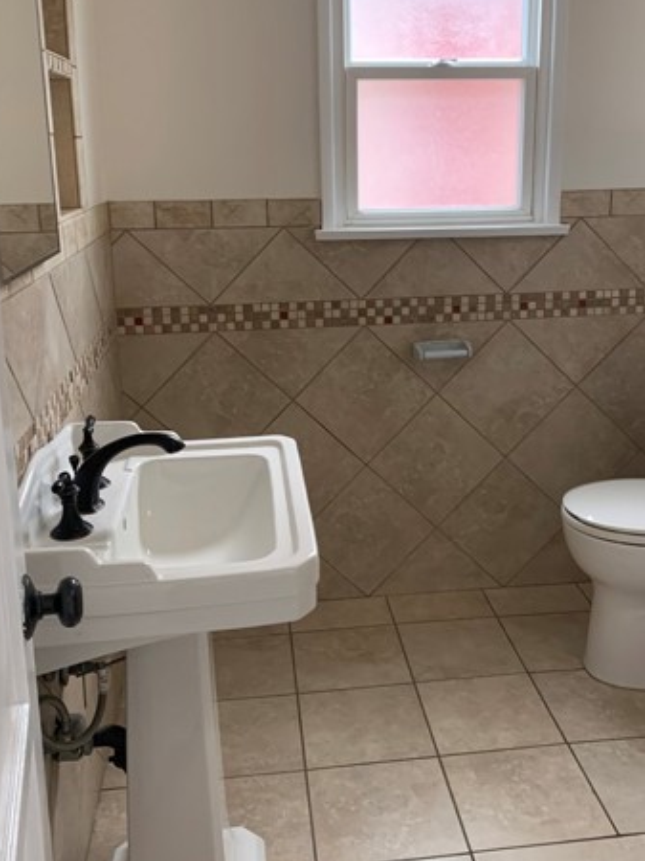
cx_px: 369
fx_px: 920
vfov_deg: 49.9
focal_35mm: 37
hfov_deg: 38.5
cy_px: 358
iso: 125
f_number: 1.8
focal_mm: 4.25
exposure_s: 1/60
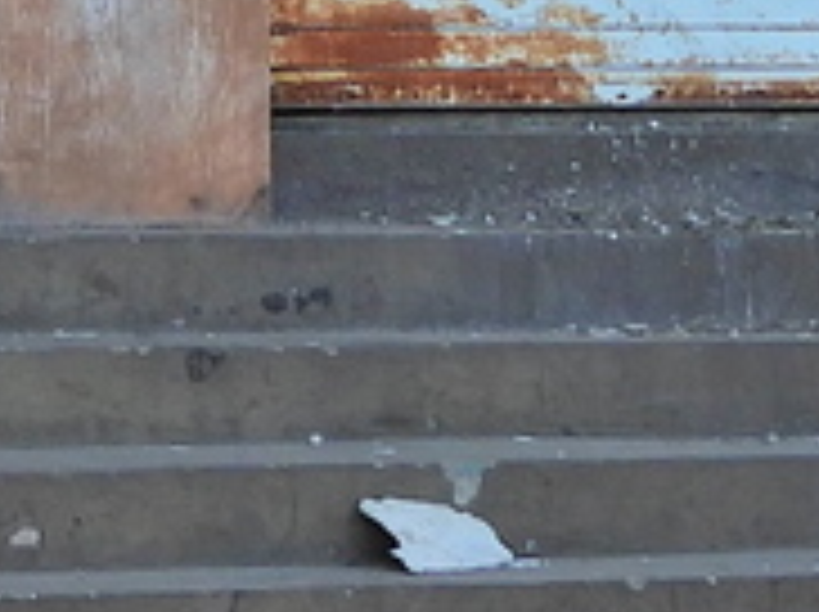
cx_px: -752
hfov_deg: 5.0
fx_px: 9144
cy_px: -1058
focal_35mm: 387
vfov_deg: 3.8
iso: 100
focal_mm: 9.8
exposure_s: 1/160
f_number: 3.5
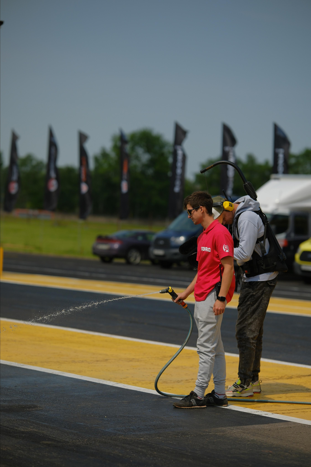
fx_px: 1464
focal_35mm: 113
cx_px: 156
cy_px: 234
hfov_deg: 12.1
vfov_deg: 18.1
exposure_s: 1/16000
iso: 160
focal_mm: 75
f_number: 1.8
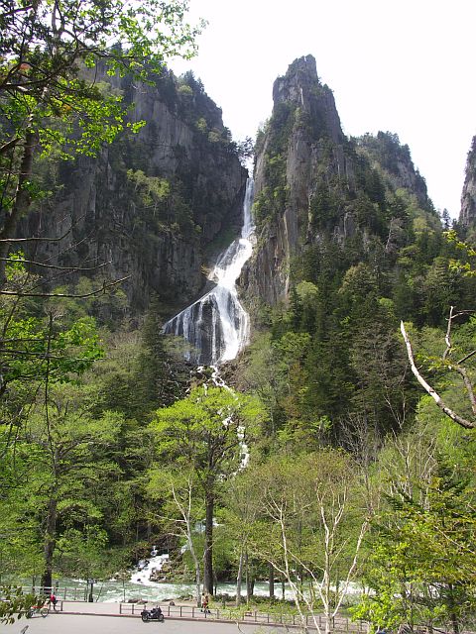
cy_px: 317
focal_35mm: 32
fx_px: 587
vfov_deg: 56.8
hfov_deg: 44.2
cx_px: 238
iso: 100
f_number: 11
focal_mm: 8.3
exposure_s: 1/50
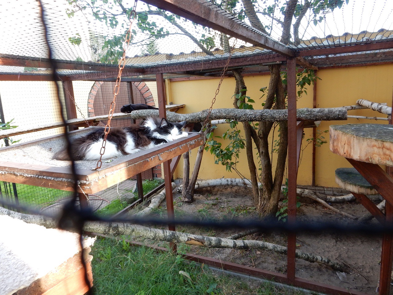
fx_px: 284
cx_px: 196
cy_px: 148
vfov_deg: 54.9
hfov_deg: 69.4
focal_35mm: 25
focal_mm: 4.5
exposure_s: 1/50
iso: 125
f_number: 3.7
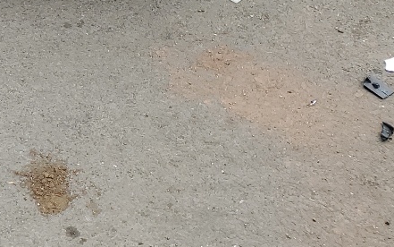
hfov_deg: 17.9
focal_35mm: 100
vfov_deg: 12.6
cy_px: -102
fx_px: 1074
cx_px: -242
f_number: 1.5
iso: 50
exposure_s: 1/1429
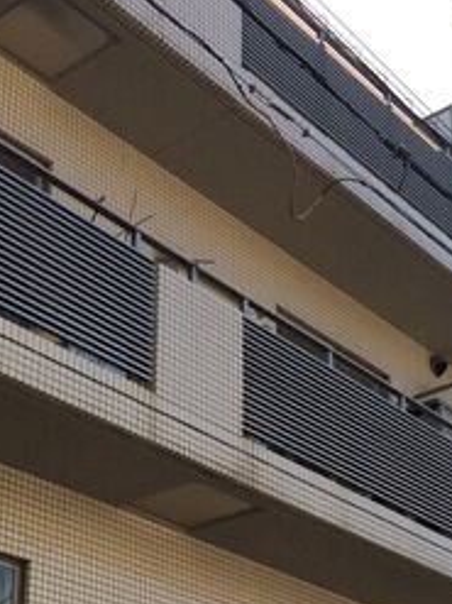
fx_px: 1272
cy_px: 528
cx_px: 178
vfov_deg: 25.9
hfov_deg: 20.1
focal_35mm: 73
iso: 50
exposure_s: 1/1325
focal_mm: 4.12
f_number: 2.2
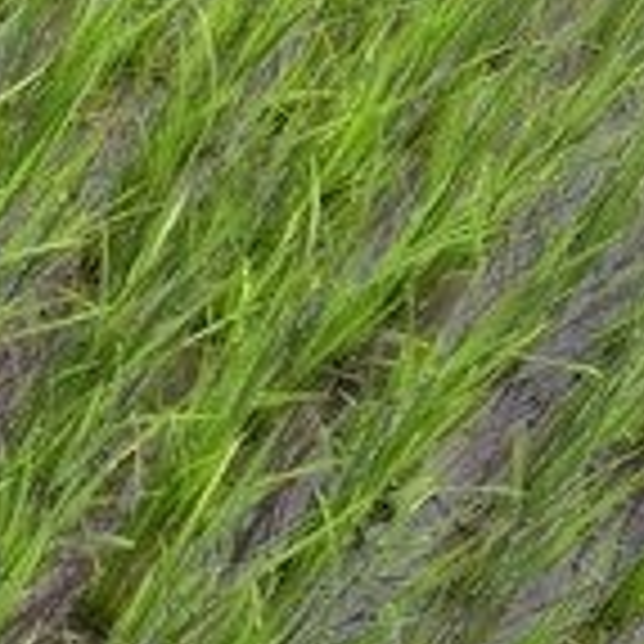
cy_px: 119
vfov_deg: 13.1
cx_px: -1193
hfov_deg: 10.2
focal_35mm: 133
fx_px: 2799
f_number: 13
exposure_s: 1/160
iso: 800
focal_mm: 14
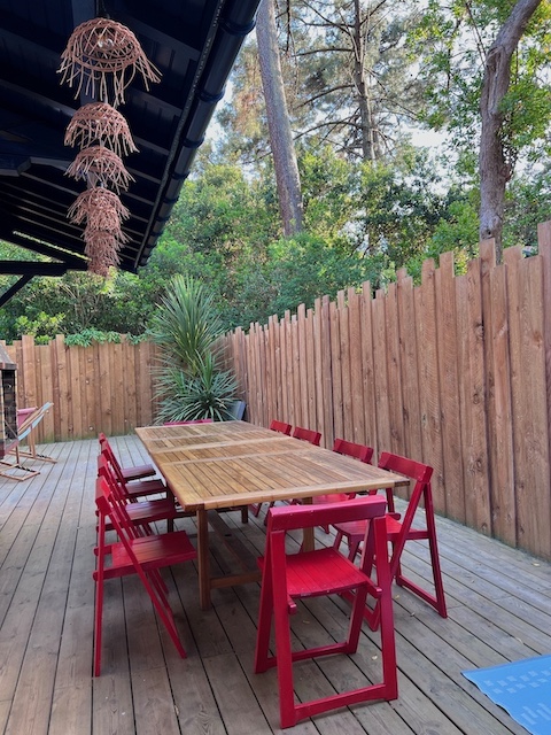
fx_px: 552
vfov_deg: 67.3
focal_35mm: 26
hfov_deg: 53.1
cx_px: 276
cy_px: 368
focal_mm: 5.7
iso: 50
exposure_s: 1/121
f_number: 1.5
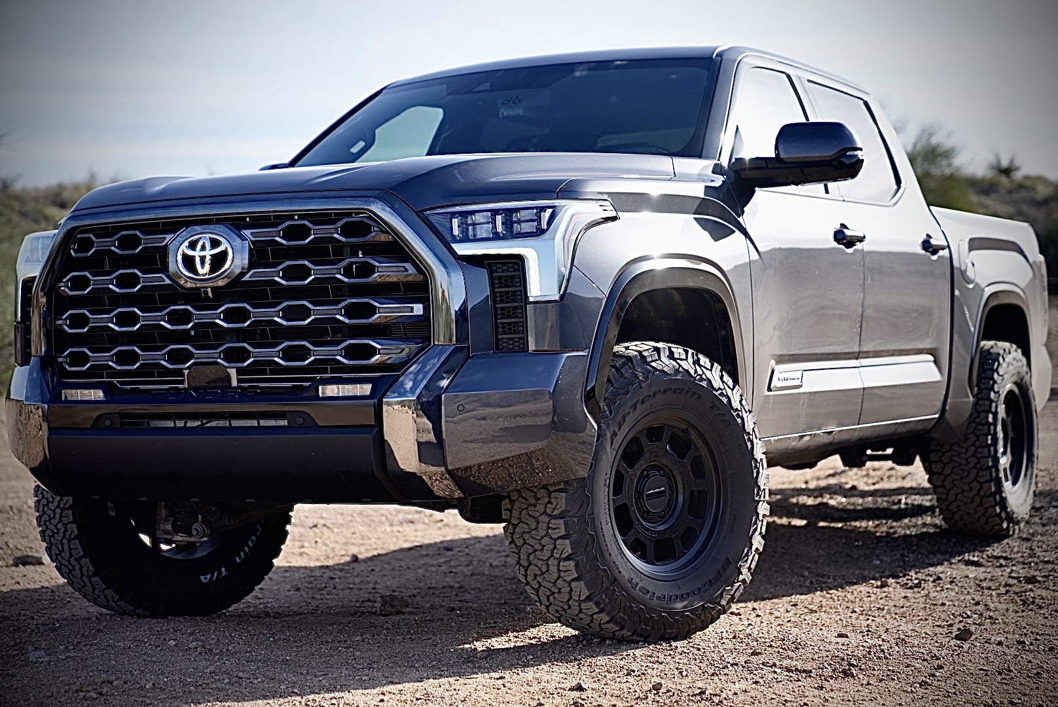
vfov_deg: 19.5
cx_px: 529
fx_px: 2059
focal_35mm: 70
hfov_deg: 28.8
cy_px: 354
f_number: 2.8
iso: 320
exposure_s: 1/3200
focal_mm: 70
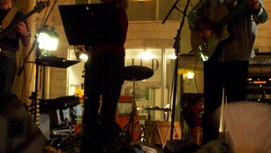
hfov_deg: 14.3
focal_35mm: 150
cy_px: 14
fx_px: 1078
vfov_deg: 8.1
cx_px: 162
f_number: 3.2
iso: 400
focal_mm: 15.6
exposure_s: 1/8
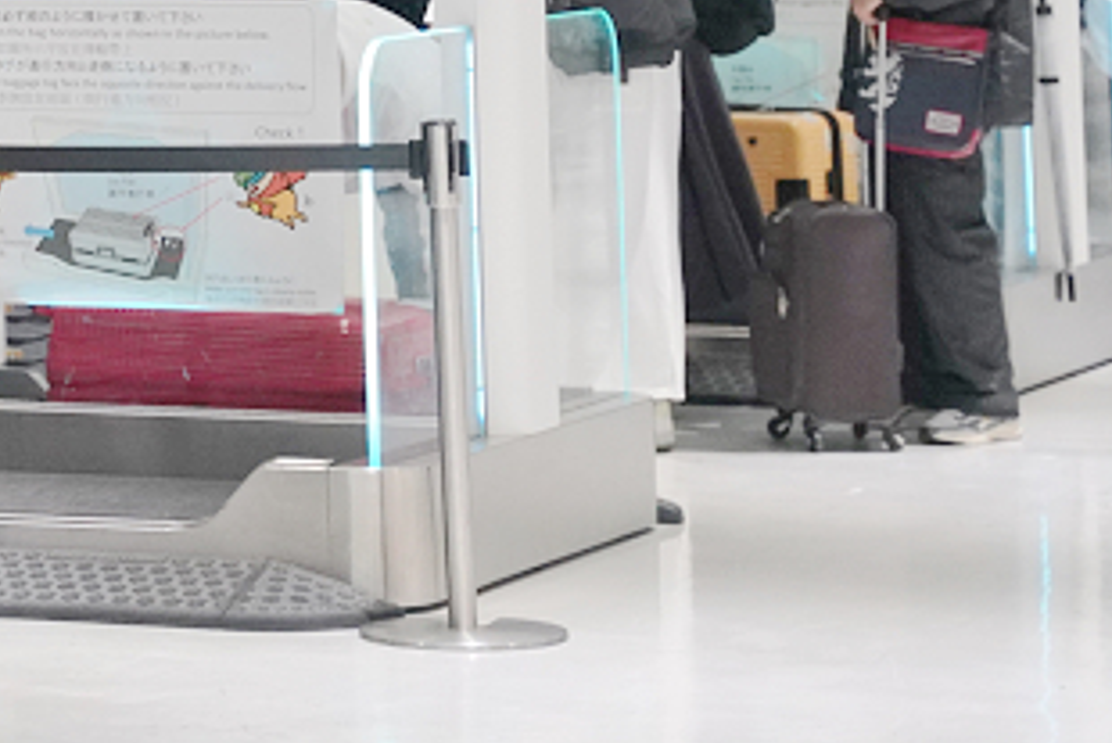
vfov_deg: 6.7
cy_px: -416
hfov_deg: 9.7
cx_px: -843
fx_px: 6211
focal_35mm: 201
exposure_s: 1/160
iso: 3200
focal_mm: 52
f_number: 2.8
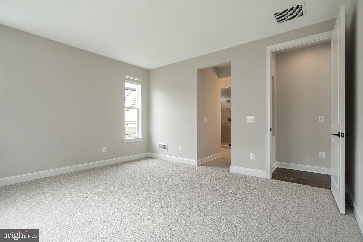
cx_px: 182
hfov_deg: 93.3
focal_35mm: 17
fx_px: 171
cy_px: 121
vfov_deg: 70.4
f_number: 8
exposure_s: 1/25
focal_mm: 17
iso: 500
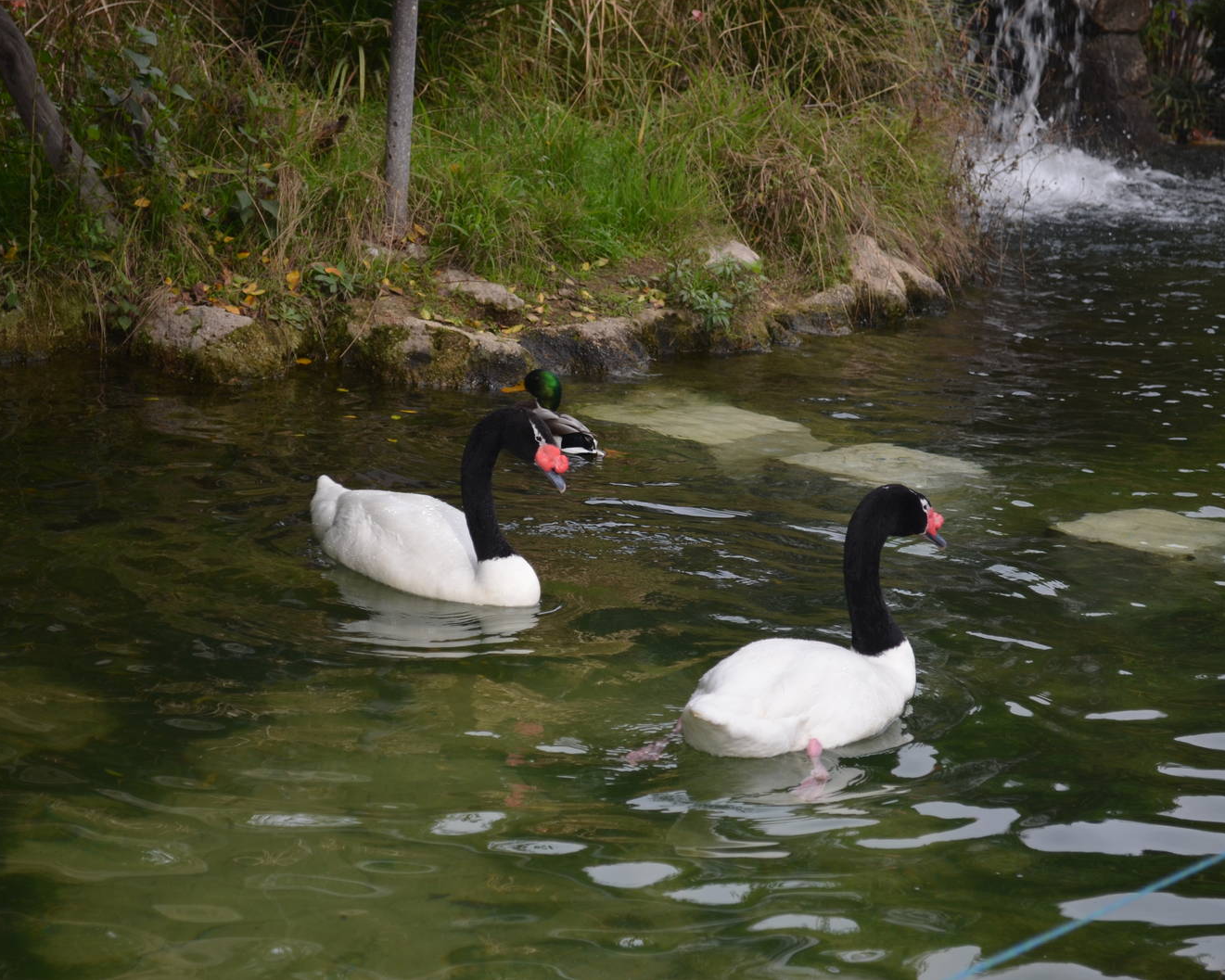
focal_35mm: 94
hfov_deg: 20.5
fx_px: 3393
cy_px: 490
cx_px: 530
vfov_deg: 16.4
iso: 160
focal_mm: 55
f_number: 5.6
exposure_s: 1/200
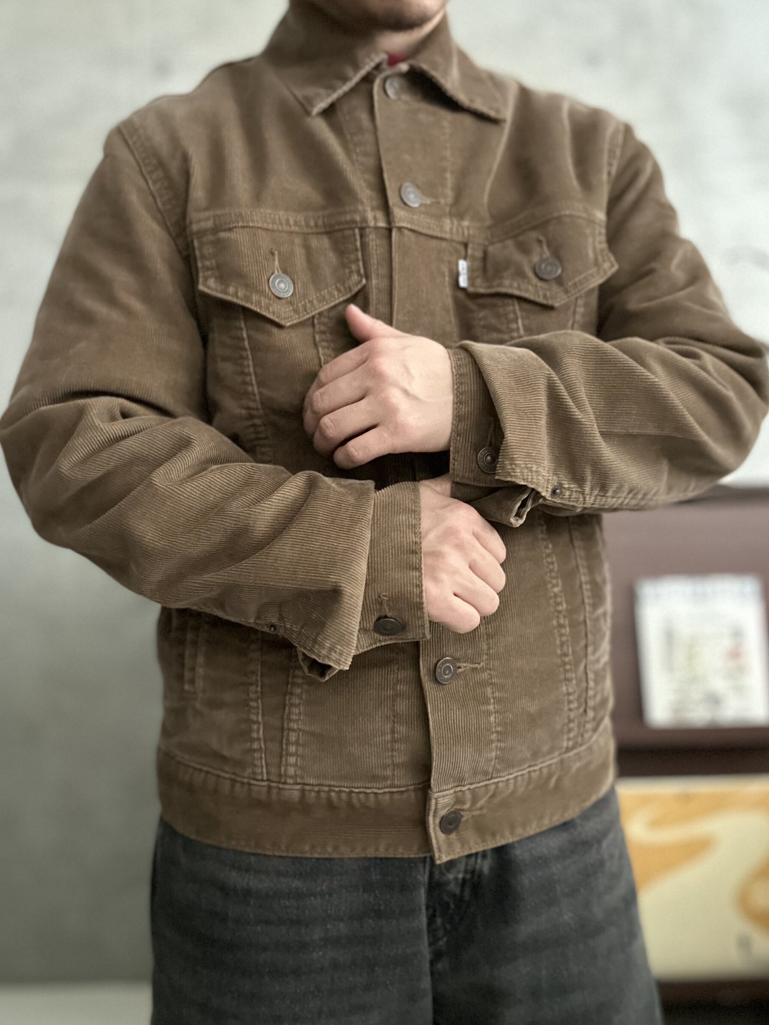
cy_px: 514
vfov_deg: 56.8
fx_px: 948
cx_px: 370
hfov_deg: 44.2
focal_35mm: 32
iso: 640
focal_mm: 2.69
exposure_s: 1/24
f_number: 1.9
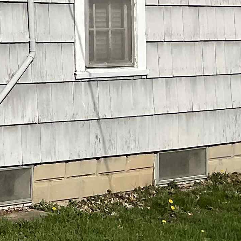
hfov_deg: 14.1
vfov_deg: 15.5
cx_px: -187
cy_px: -8
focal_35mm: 110
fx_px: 866
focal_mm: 3
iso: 20
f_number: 1.8
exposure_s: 1/4785
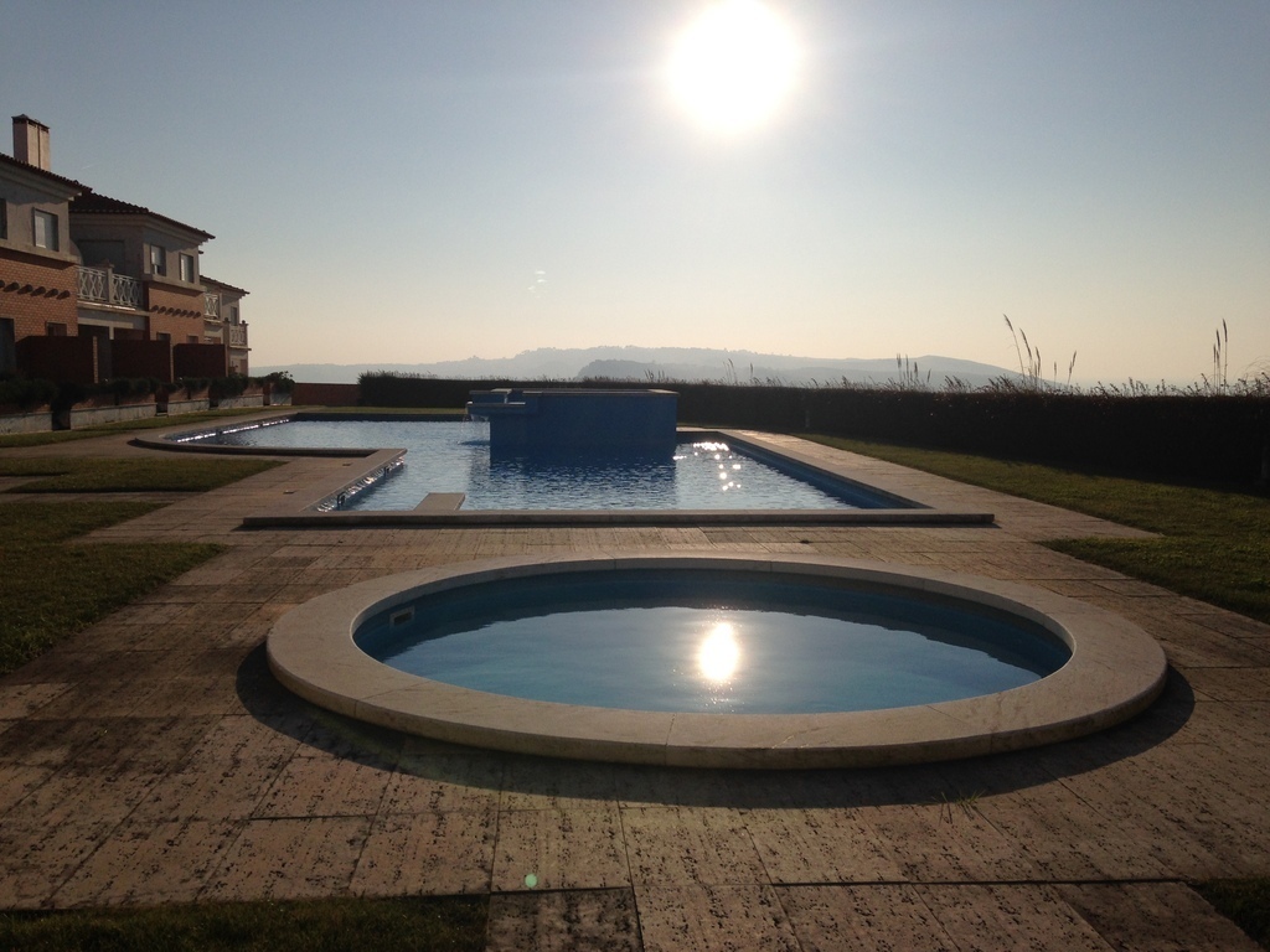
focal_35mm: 33
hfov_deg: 55.4
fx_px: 1211
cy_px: 476
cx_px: 635
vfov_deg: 42.9
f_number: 2.4
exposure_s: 1/6803
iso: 50
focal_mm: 4.12
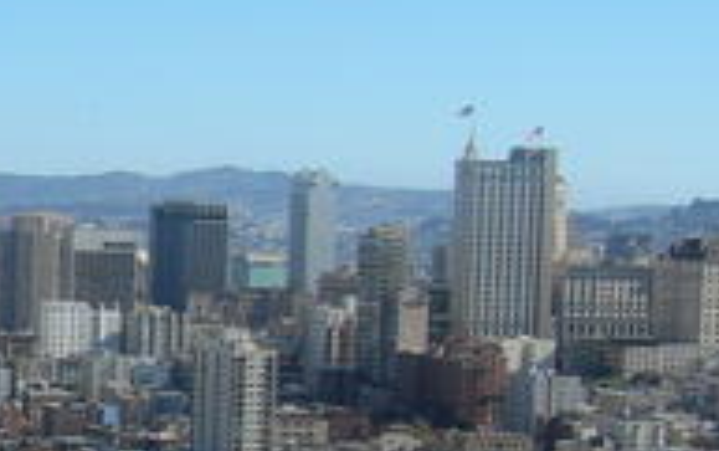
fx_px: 2412
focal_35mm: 123
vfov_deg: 10.6
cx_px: -283
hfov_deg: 15.9
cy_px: 395
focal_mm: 5.8
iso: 50
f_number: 8
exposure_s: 1/125
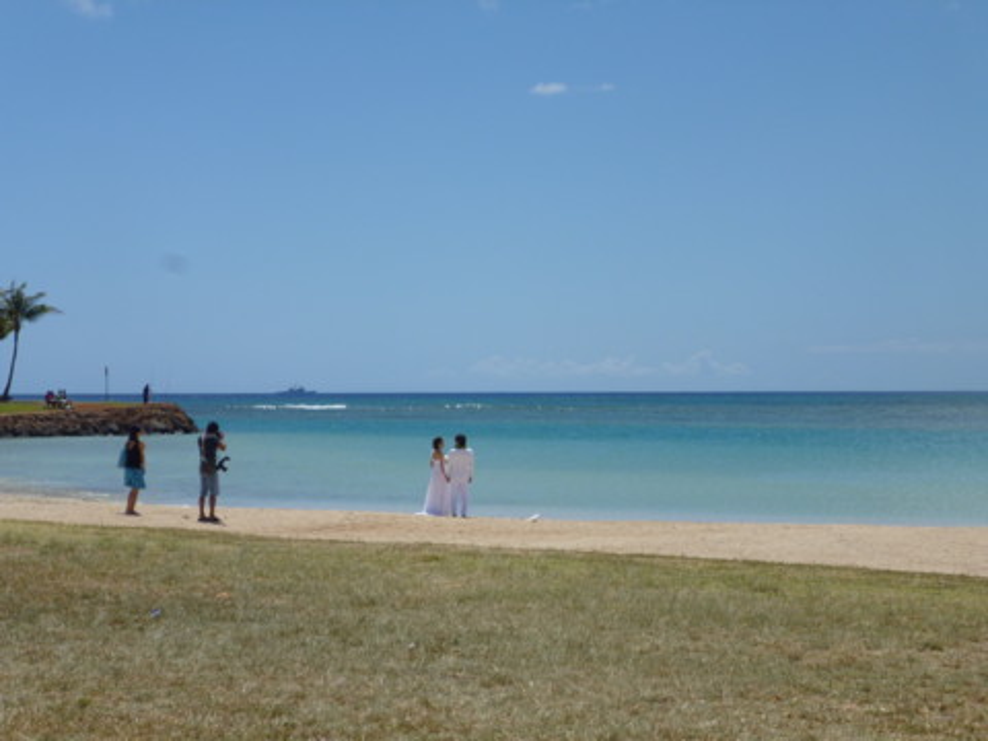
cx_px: 494
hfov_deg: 22.5
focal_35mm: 87
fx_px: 2483
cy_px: 370
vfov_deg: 17.0
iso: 125
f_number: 18
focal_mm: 15.5
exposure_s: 1/100
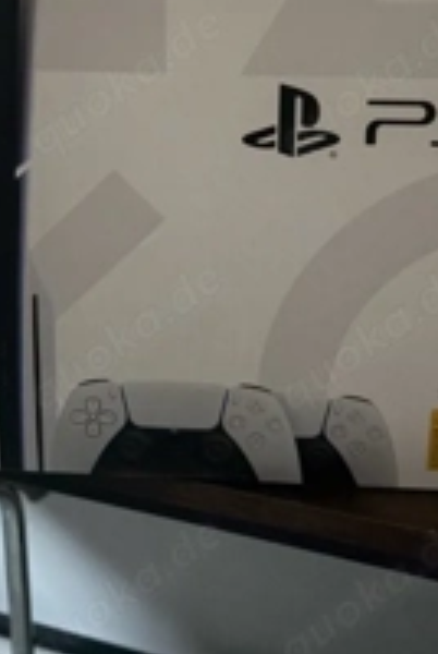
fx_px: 982
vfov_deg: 35.5
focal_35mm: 54
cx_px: 196
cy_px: 118
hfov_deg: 25.1
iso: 1000
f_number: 1.6
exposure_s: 1/26
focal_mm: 5.96
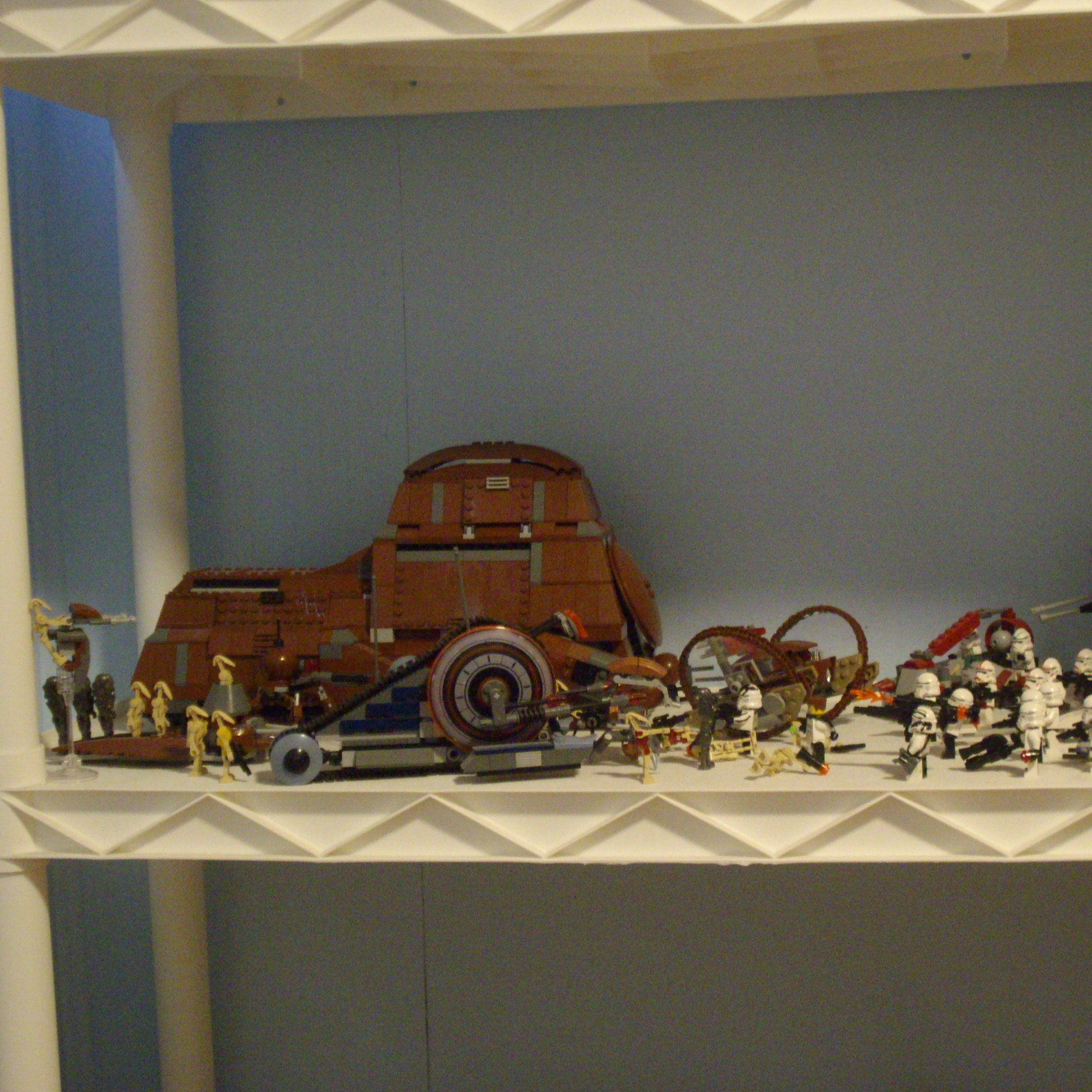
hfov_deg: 26.9
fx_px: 2284
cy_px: 543
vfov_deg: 26.9
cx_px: 617
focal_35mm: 64
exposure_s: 1/4
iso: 400
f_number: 3.4
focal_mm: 9
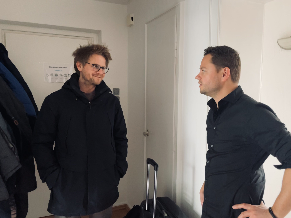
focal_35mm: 26
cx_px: 146
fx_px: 219
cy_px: 109
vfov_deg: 53.1
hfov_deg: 67.3
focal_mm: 4.2
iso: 500
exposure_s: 1/51
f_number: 1.6
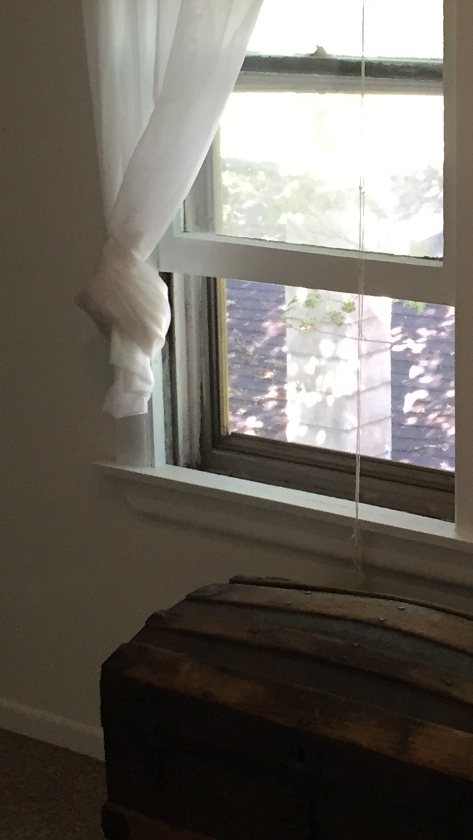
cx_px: 376
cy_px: 380
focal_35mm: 84
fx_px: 1872
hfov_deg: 14.3
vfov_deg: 25.3
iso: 50
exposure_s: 1/30
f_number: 2.2
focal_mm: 4.15
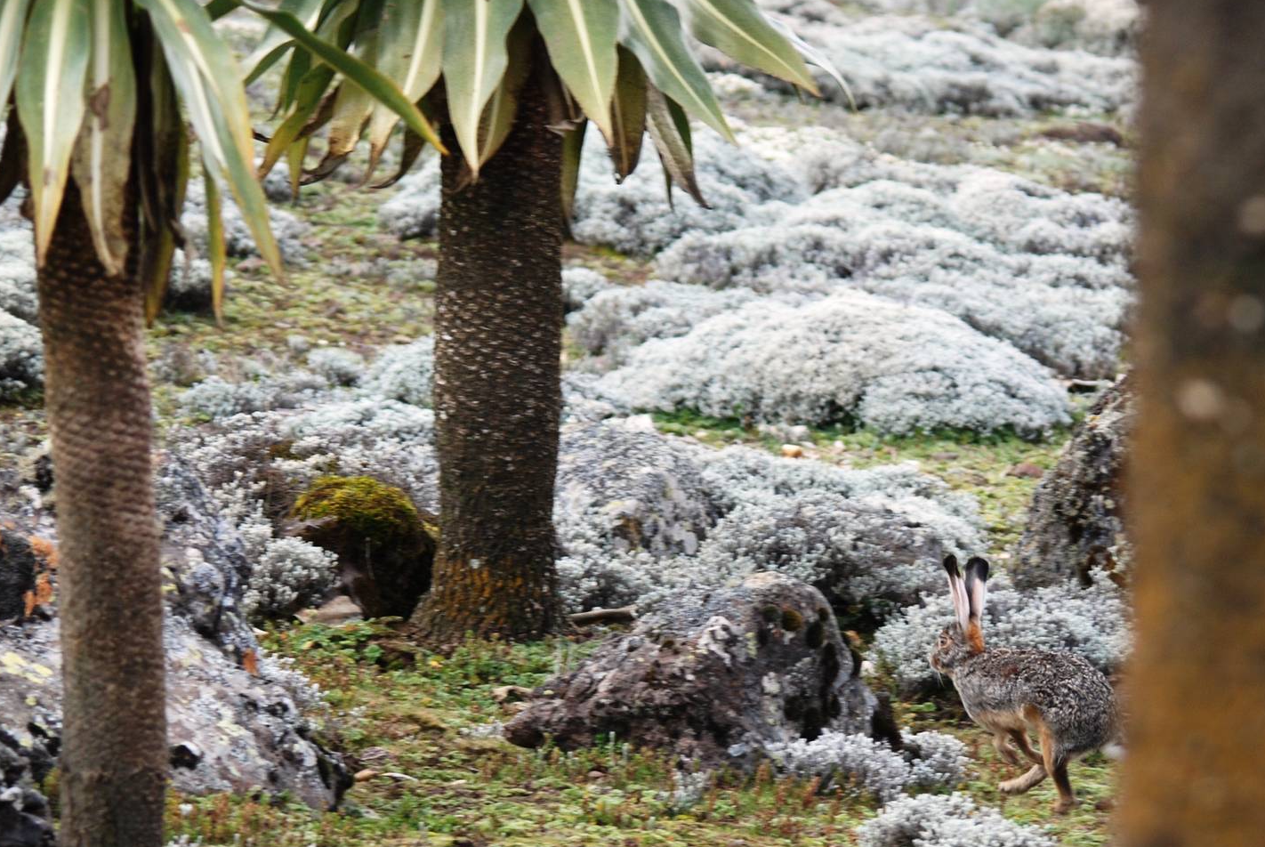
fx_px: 10097
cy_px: 452
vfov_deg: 4.8
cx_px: 616
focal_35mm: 287
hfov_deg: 7.2
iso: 220
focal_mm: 170
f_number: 5.3
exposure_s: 1/500
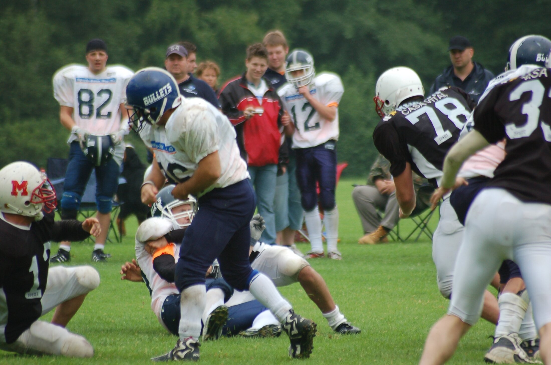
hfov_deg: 4.6
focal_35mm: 450
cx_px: 276
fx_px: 6874
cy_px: 182
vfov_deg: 3.0
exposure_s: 1/500
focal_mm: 300
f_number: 5.6
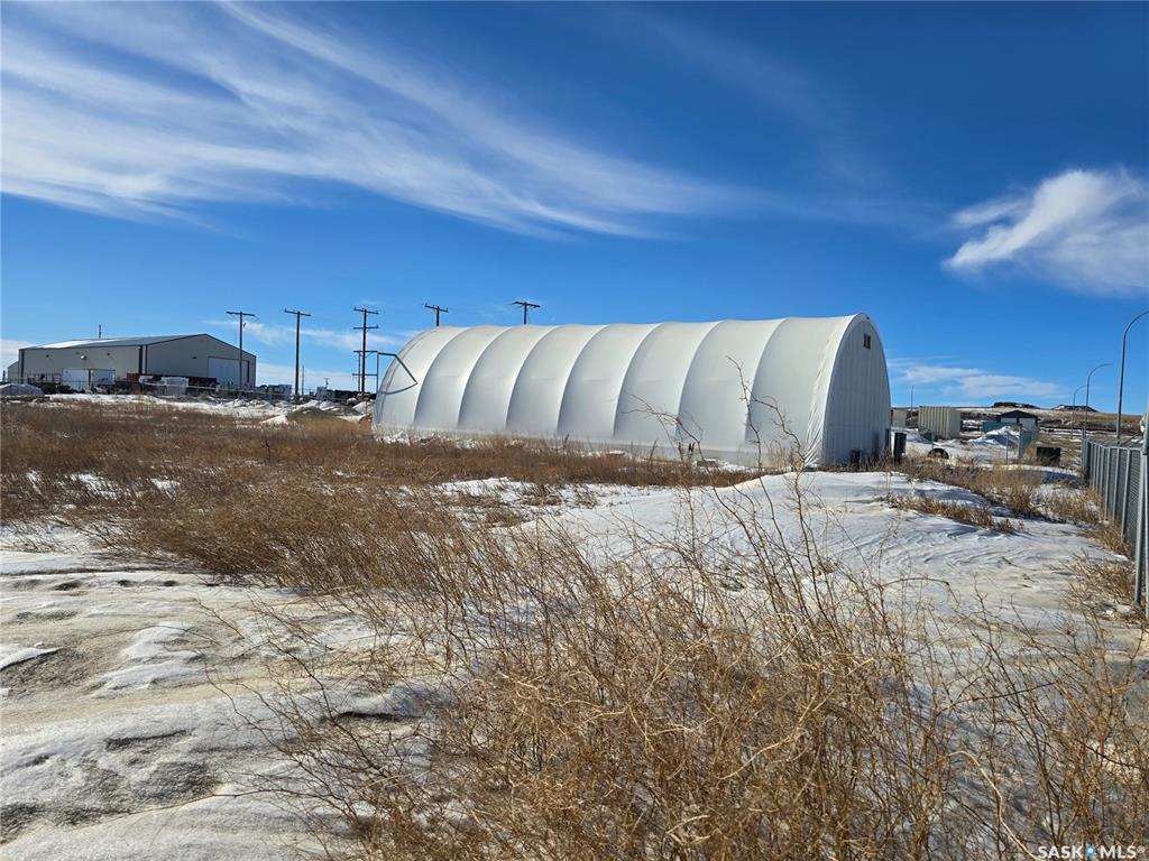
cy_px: 430
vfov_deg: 58.9
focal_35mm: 23
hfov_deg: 73.9
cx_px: 574
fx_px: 763
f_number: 1.7
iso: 12
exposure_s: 1/1941
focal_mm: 6.3
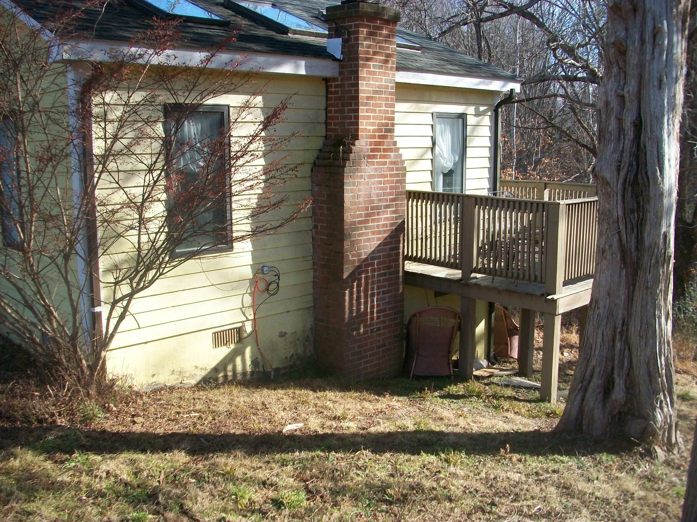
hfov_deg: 54.0
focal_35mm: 34
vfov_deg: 41.8
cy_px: 261
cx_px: 348
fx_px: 685
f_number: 2.8
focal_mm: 5.7
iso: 80
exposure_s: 1/500
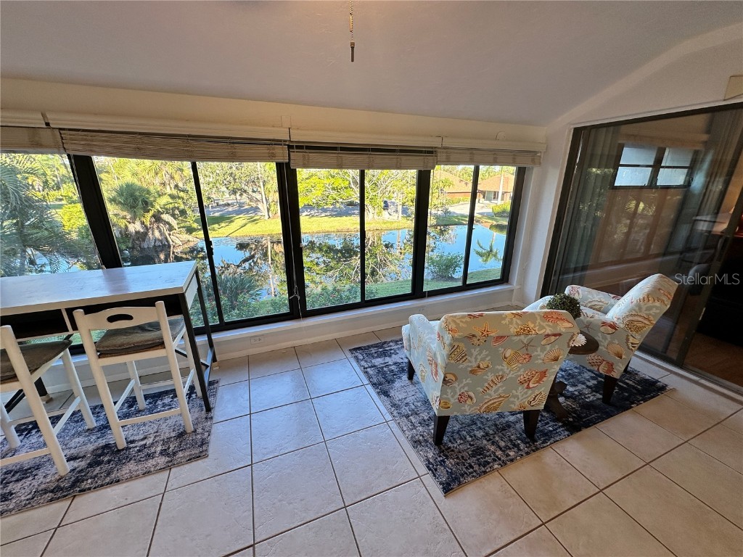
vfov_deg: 85.7
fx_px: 300
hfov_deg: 102.1
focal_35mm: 14
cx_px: 372
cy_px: 278
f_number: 2.2
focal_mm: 2.22
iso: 40
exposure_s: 1/125
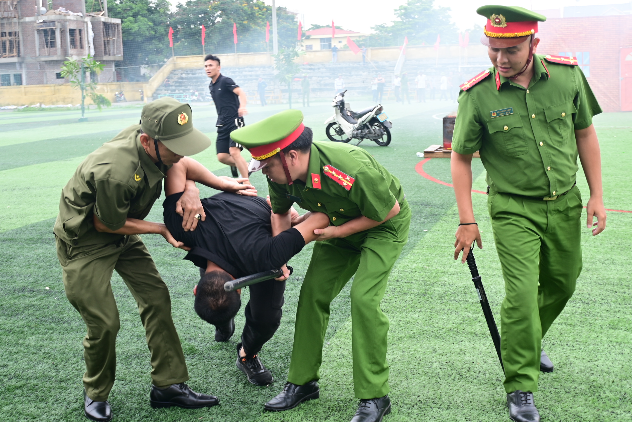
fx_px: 896
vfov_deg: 26.5
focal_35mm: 51
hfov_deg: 38.9
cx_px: 316
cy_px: 211
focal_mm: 34
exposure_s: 1/200
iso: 160
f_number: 4.2
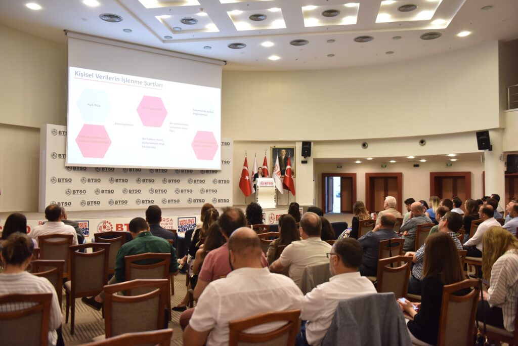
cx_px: 259
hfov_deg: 60.3
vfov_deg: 42.4
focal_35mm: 31
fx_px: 446
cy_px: 173
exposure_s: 1/100
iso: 1250
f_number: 3.2
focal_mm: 31
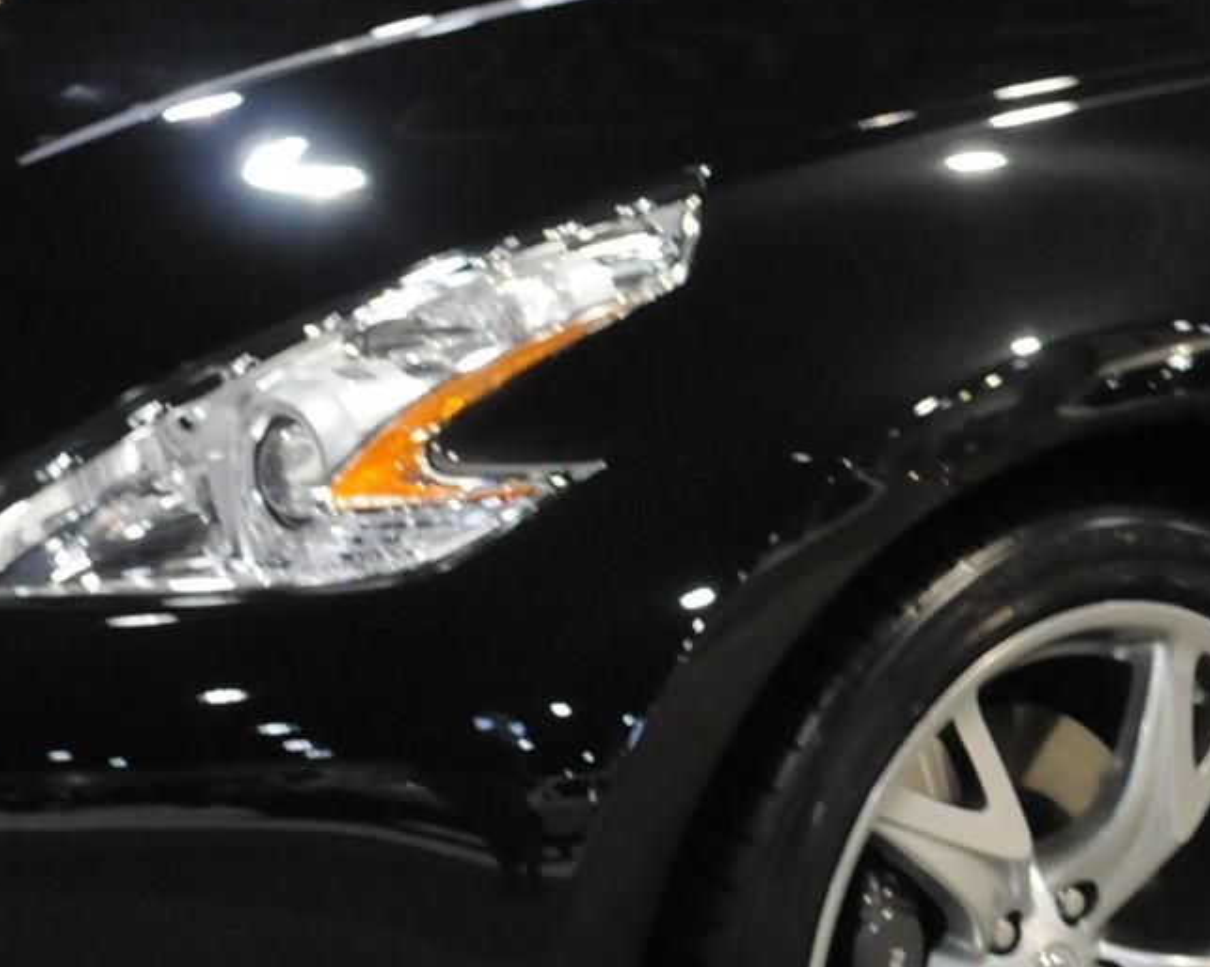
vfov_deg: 8.8
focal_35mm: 175
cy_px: 468
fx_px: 6265
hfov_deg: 11.0
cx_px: 1088
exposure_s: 1/20
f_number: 4.8
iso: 800
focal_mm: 32
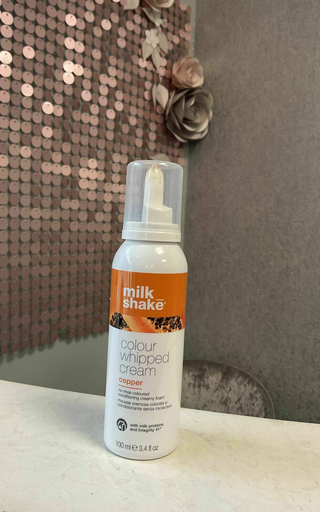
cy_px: 254
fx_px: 433
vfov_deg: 61.2
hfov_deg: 40.6
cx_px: 160
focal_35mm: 31
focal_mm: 3
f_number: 1.8
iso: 100
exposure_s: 1/60
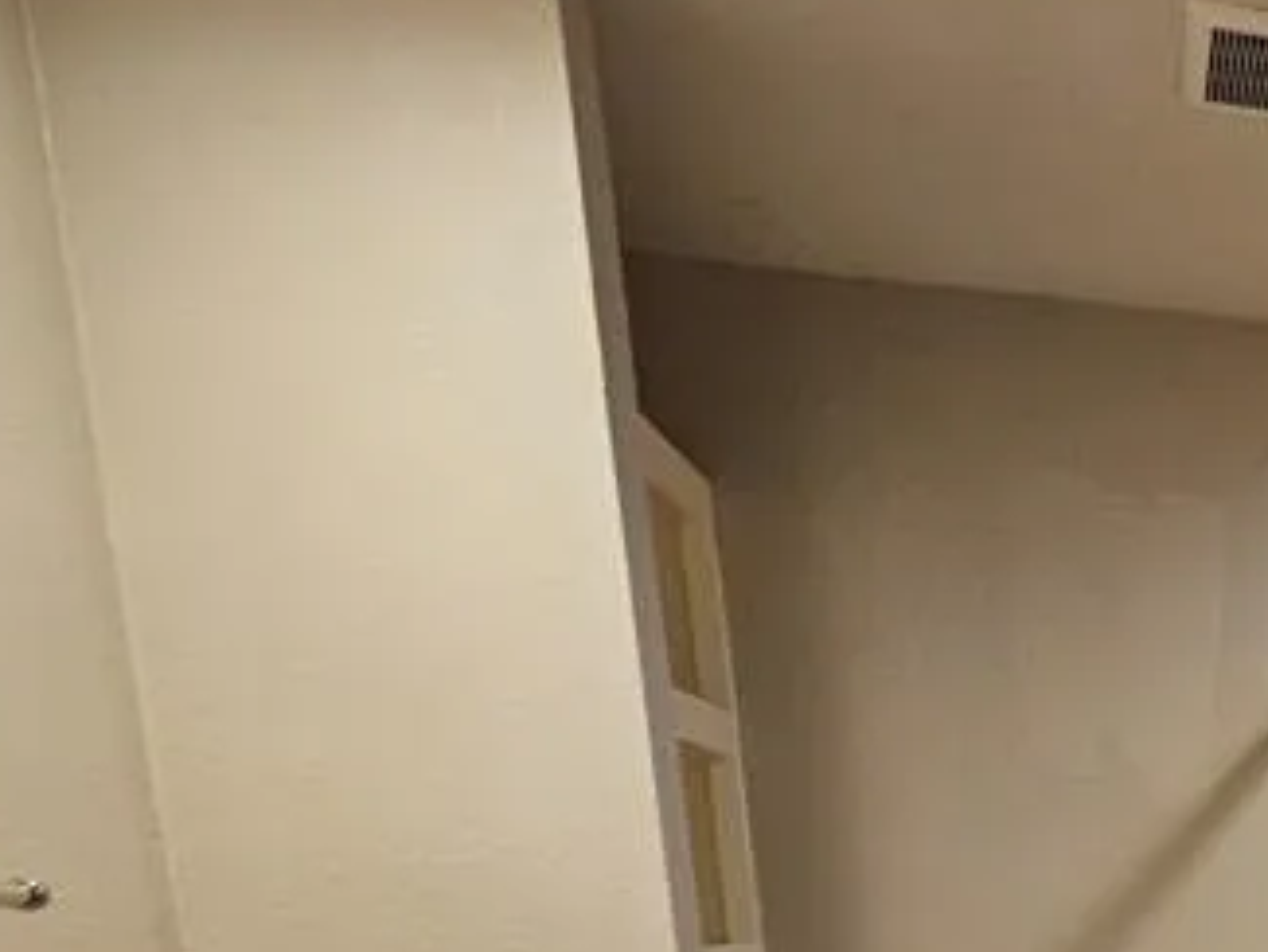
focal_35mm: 41
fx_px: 1502
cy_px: 1194
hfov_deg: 31.5
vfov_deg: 29.3
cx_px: 1756
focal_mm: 2.2
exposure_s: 1/60
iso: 200
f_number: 2.2
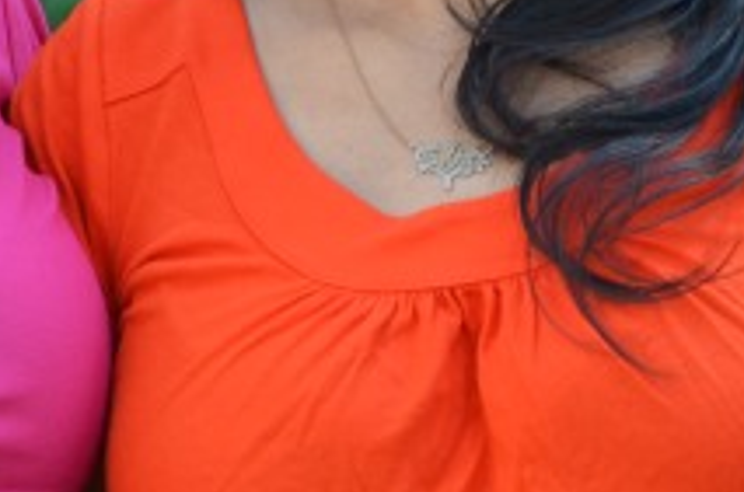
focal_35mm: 481
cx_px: 119
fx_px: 9909
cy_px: -180
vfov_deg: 2.8
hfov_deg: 4.3
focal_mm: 105
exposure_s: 1/125
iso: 200
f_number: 5.6
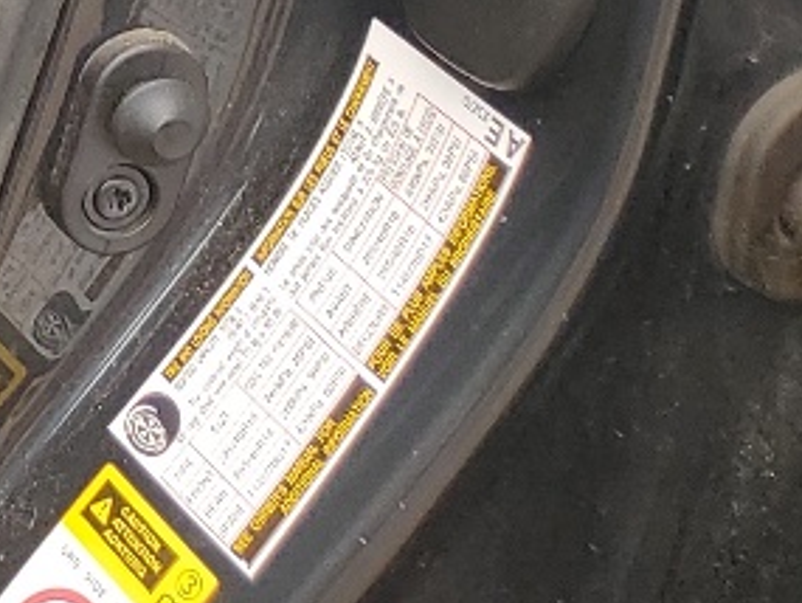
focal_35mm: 146
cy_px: -592
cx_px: -1387
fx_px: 3384
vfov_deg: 9.5
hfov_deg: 10.6
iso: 50
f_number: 1.5
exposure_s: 1/263
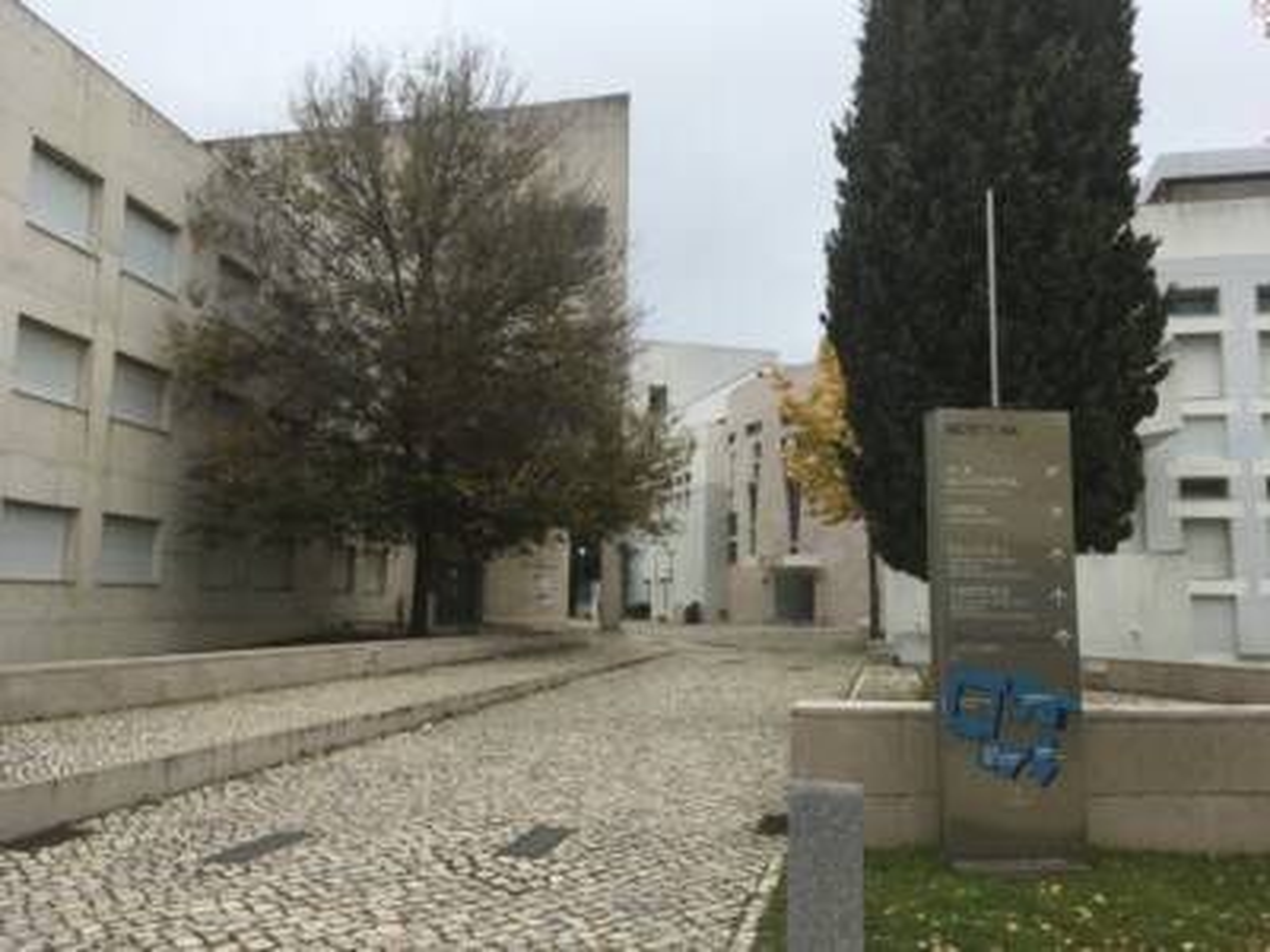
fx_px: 1064
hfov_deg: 61.7
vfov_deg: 48.2
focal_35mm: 29
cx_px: 635
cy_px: 476
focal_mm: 4.15
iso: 25
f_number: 2.2
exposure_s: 1/705
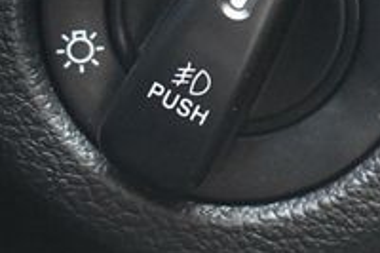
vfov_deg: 7.9
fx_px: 1825
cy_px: -2
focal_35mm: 173
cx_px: 517
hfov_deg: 11.5
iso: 8000
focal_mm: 36
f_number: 4.8
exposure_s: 1/60
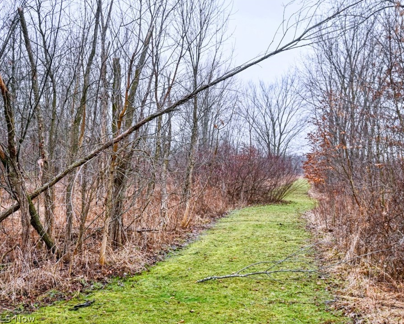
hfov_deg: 43.8
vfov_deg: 35.8
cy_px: 162
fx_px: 500
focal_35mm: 42
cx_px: 234
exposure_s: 1/200
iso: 100
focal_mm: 24.5
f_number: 4.2
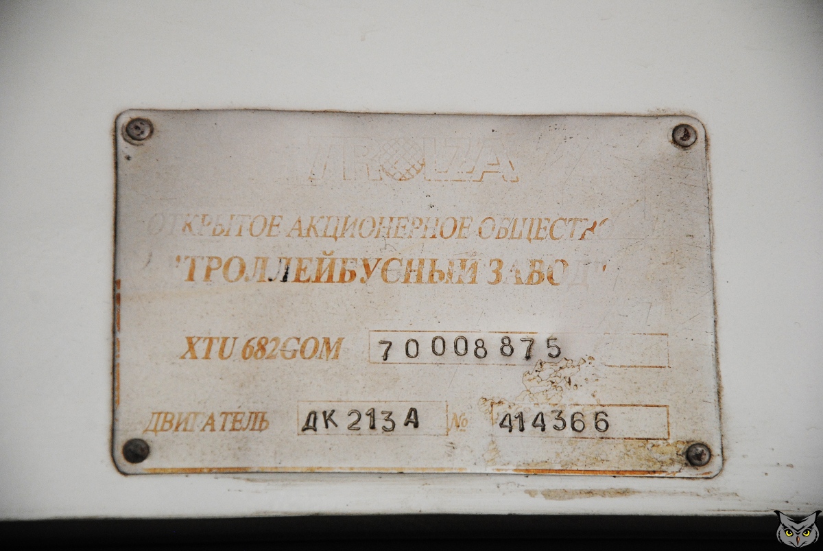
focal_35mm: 158
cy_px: 276
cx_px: 412
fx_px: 3605
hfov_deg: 13.0
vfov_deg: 8.7
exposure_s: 1/125
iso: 560
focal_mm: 105
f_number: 5.6
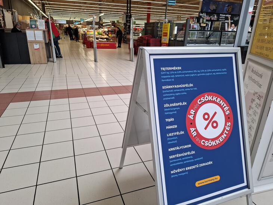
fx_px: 181
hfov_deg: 73.9
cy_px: 102
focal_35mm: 23
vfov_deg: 58.9
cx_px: 136
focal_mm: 5.54
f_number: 1.8
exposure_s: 1/100
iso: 80
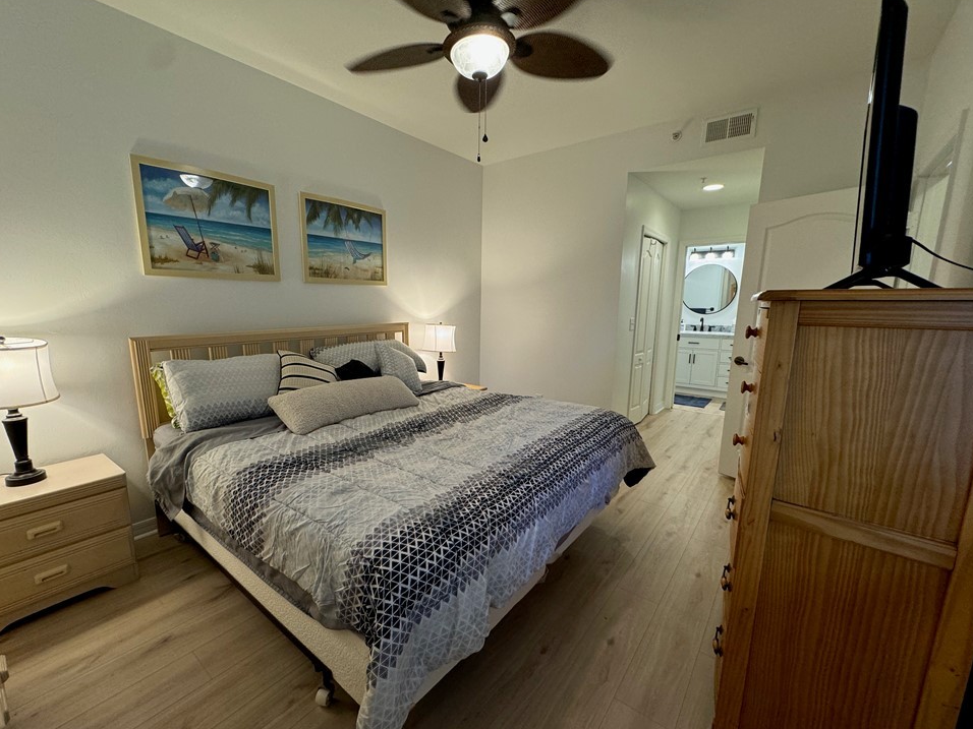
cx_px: 464
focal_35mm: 15
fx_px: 422
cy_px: 379
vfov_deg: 81.7
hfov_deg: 98.1
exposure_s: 1/60
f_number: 2.2
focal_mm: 2.22
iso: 160
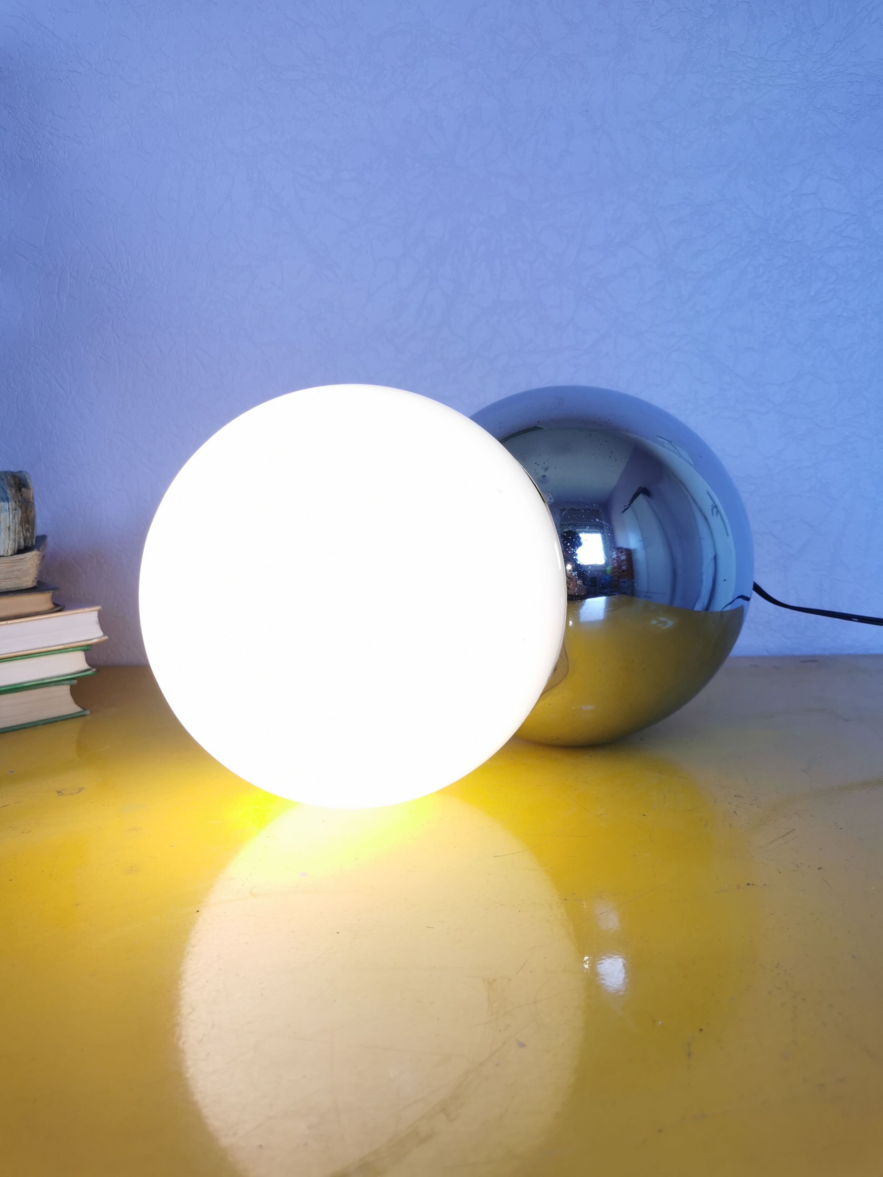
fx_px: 918
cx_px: 442
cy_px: 588
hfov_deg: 51.4
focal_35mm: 27
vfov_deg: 65.3
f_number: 1.8
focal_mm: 5.58
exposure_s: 1/110
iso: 50
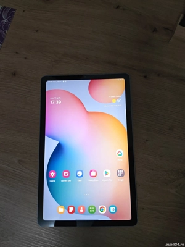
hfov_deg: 56.8
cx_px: 92
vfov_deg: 71.6
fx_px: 171
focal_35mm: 24
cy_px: 124
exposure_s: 1/100
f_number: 1.9
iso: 800
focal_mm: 6.12
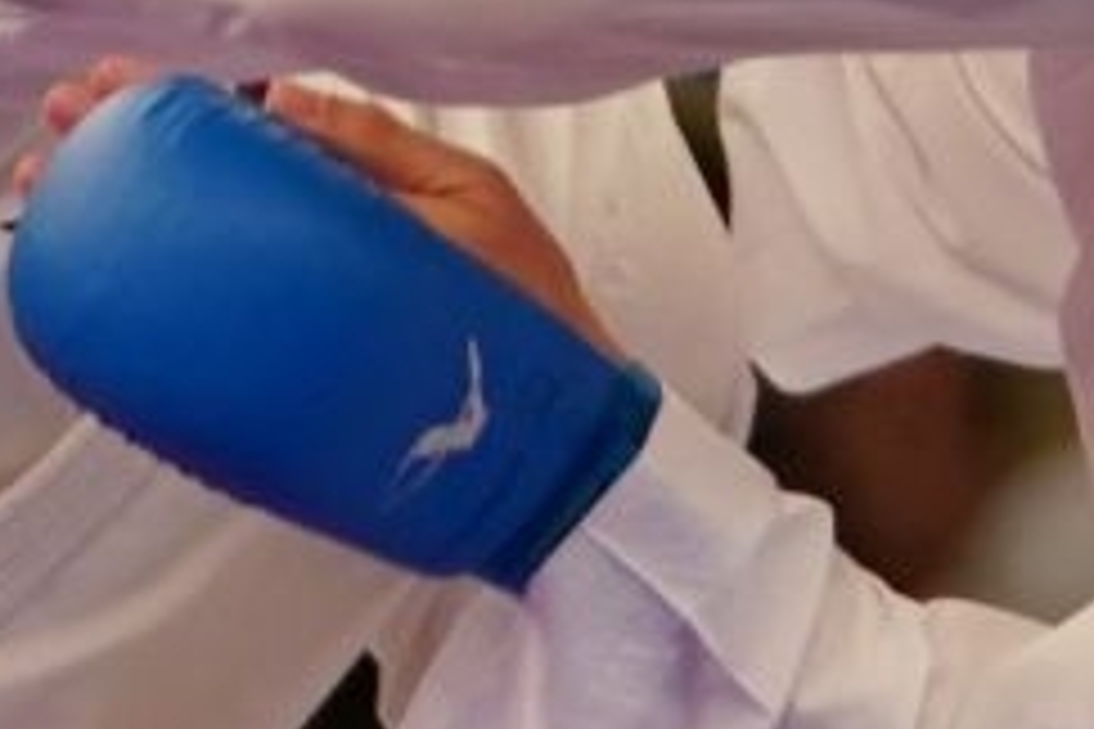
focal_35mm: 1473
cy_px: 882
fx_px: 44759
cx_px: 608
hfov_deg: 1.4
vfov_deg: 0.9
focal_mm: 133
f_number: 2.8
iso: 1600
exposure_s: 1/1000
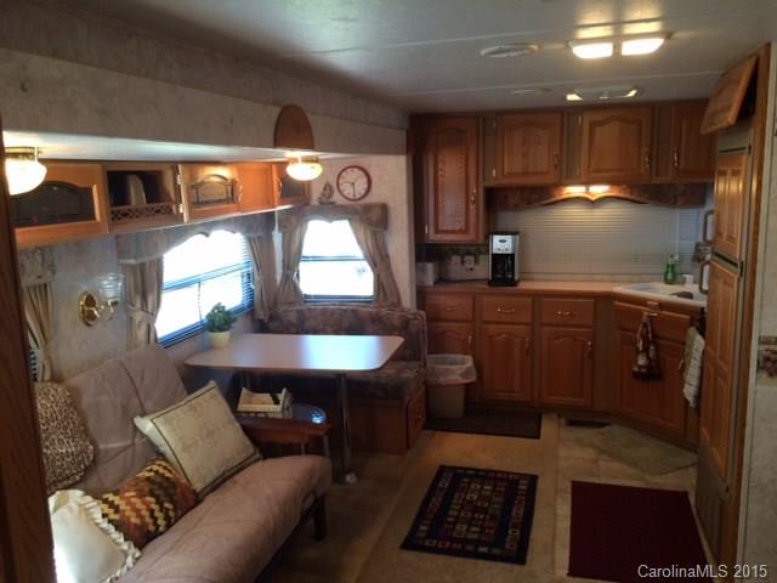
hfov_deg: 61.7
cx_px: 388
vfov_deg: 48.2
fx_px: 651
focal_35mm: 29
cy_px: 292
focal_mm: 4.15
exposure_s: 1/30
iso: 80
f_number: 2.2
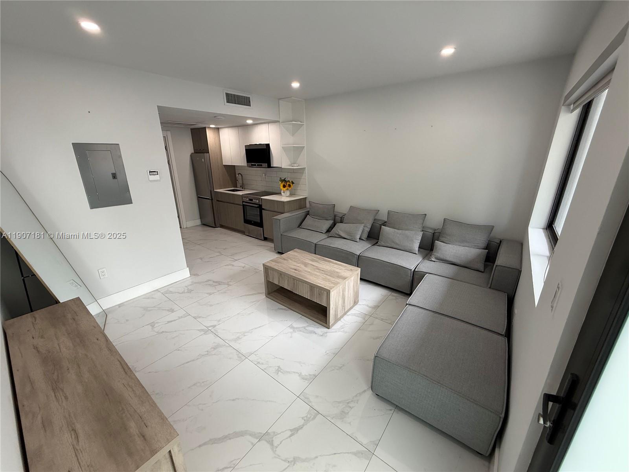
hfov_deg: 102.1
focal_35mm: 14
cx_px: 314
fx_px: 254
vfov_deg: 85.7
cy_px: 236
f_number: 2.2
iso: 125
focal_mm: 2.22
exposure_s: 1/120
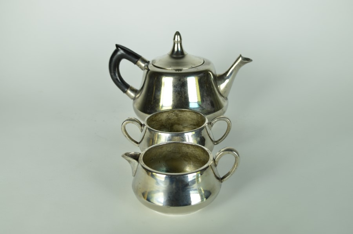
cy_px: 117
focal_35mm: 48
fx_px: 470
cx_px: 176
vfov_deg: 28.0
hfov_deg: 41.2
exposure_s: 1/200
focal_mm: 32
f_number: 6.3
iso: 100
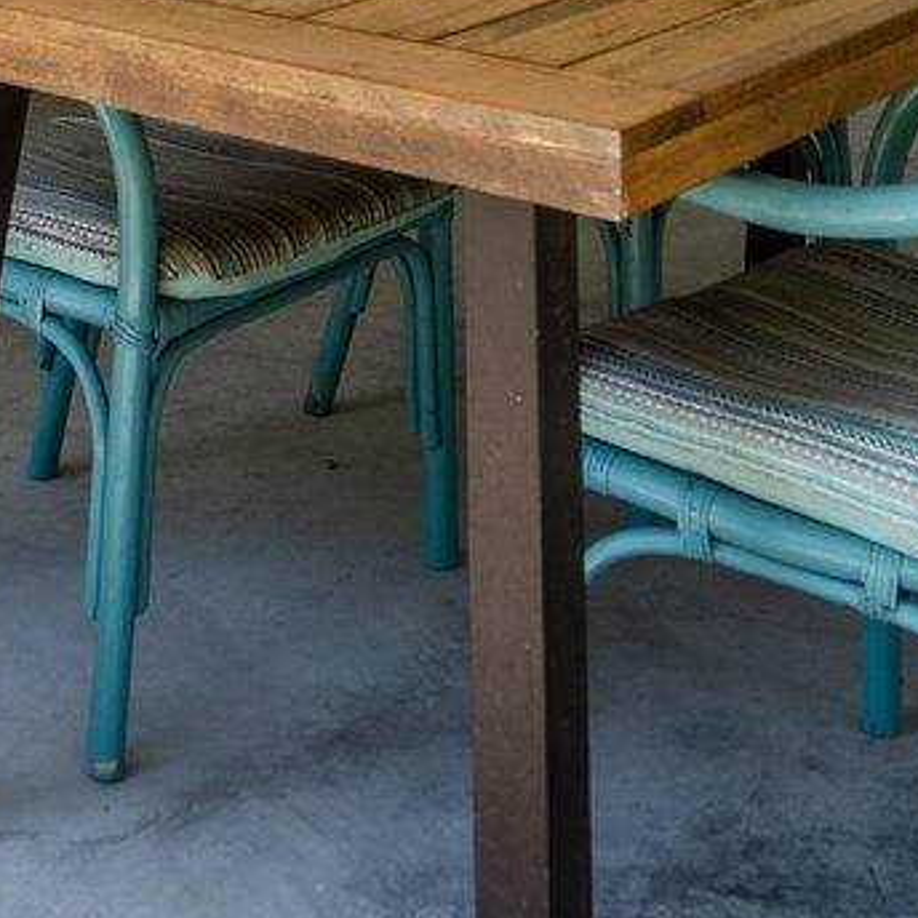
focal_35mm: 81
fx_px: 2430
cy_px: -564
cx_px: 184
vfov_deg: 18.3
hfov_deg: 21.1
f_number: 4
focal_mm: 16
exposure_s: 1/250
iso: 200
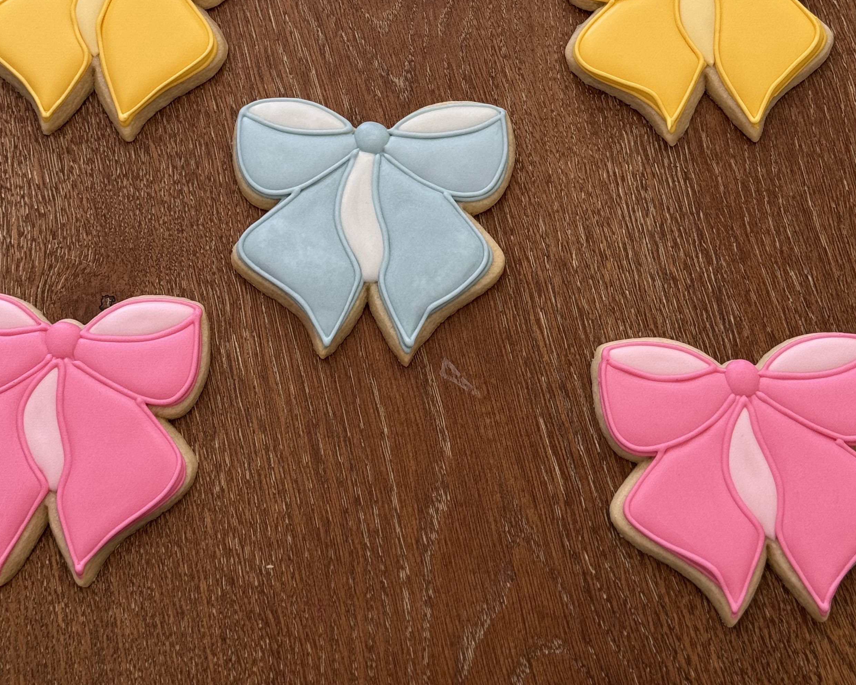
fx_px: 1925
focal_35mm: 76
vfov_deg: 19.7
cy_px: 42
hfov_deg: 25.1
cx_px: 405
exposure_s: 1/121
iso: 50
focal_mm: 6.76
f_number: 1.78
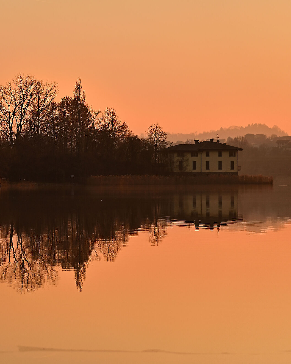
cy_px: 182
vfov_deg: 12.9
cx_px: 25
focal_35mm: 149
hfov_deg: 10.3
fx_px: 1604
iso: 500
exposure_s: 1/1600
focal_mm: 105
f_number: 4.5
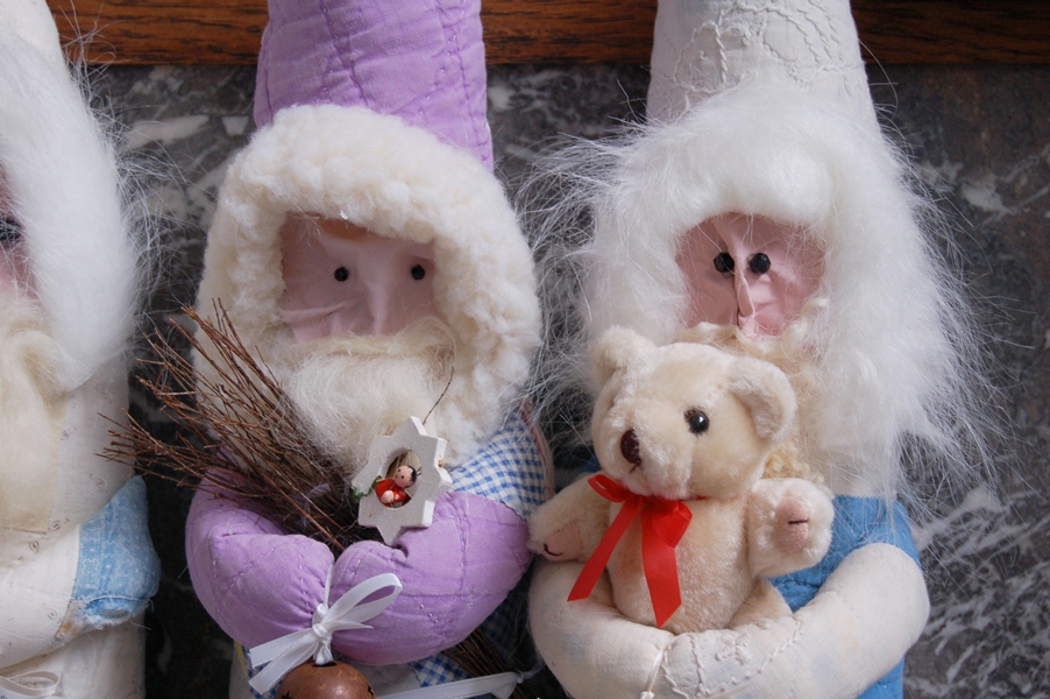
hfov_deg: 27.0
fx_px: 2186
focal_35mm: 75
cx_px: 525
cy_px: 350
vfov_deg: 18.2
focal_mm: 50
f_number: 5.6
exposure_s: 1/60
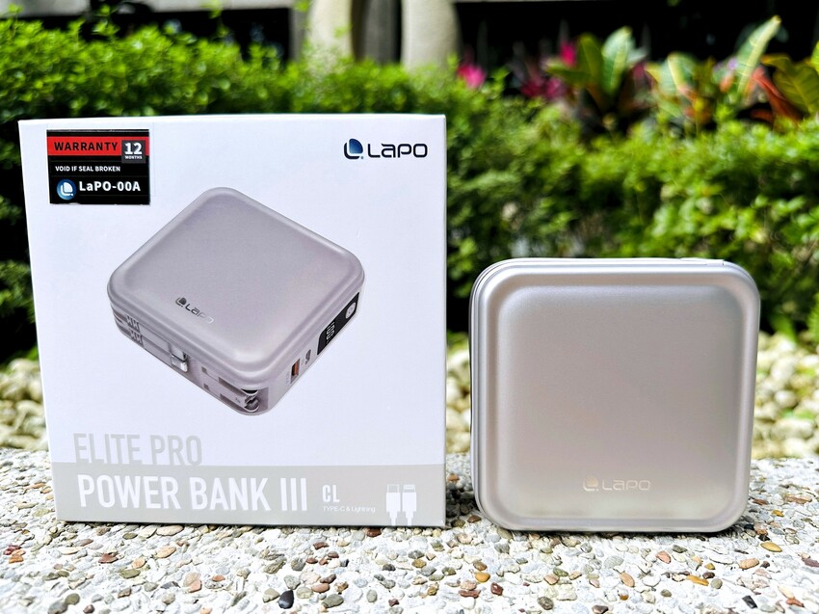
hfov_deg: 71.6
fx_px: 568
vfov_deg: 56.8
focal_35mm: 24
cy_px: 307
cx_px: 410
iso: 80
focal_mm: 6.86
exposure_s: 1/797
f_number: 1.78
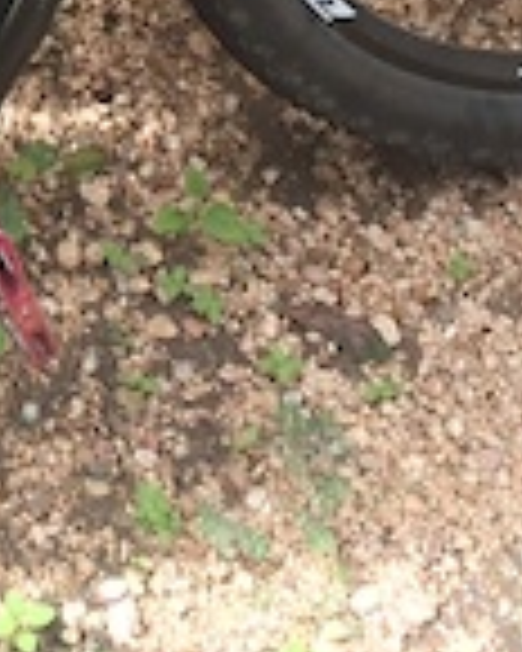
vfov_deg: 11.6
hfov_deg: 9.4
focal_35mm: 156
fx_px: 3013
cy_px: -459
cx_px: -472
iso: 32
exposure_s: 1/414
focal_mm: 4.15
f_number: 2.2
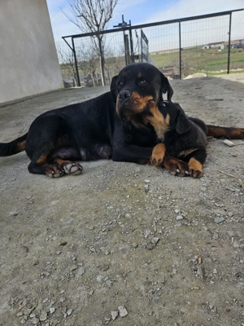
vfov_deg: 73.9
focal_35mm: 23
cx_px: 122
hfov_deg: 58.9
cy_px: 163
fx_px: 216
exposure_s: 1/1000
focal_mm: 5.4
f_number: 1.8
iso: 25
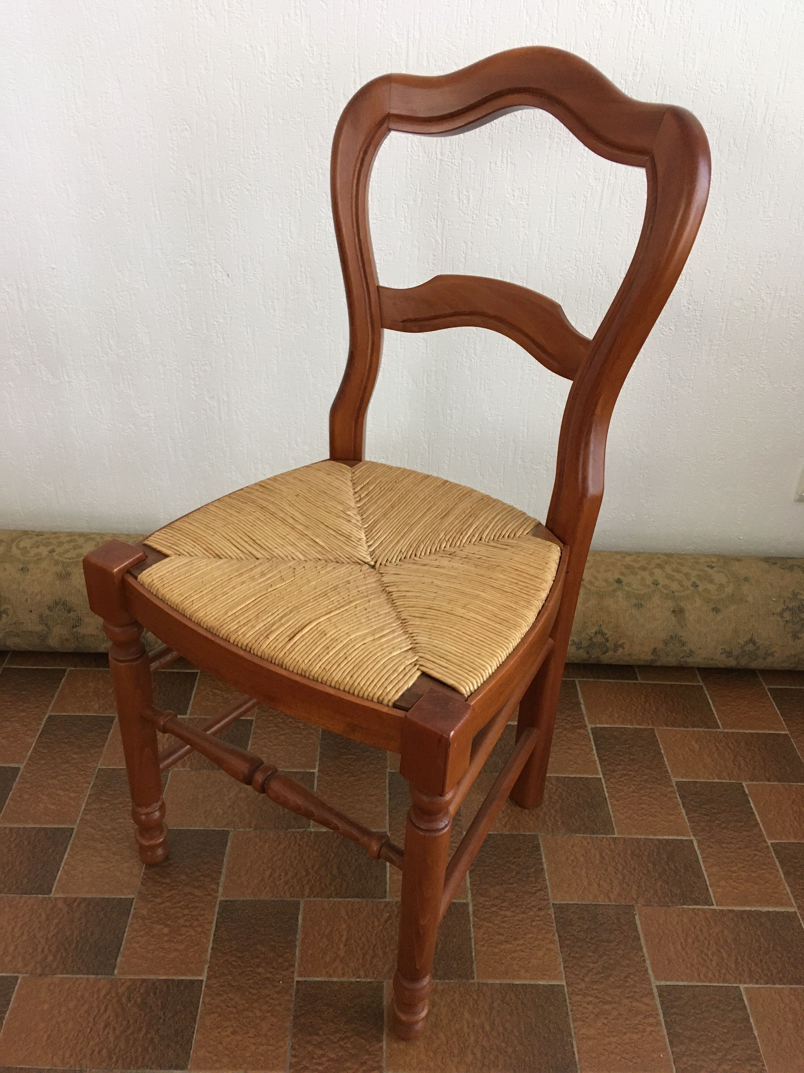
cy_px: 536
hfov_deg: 48.2
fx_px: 898
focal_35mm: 29
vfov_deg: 61.7
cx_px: 402
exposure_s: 1/33
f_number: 2.2
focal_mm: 4.15
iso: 200
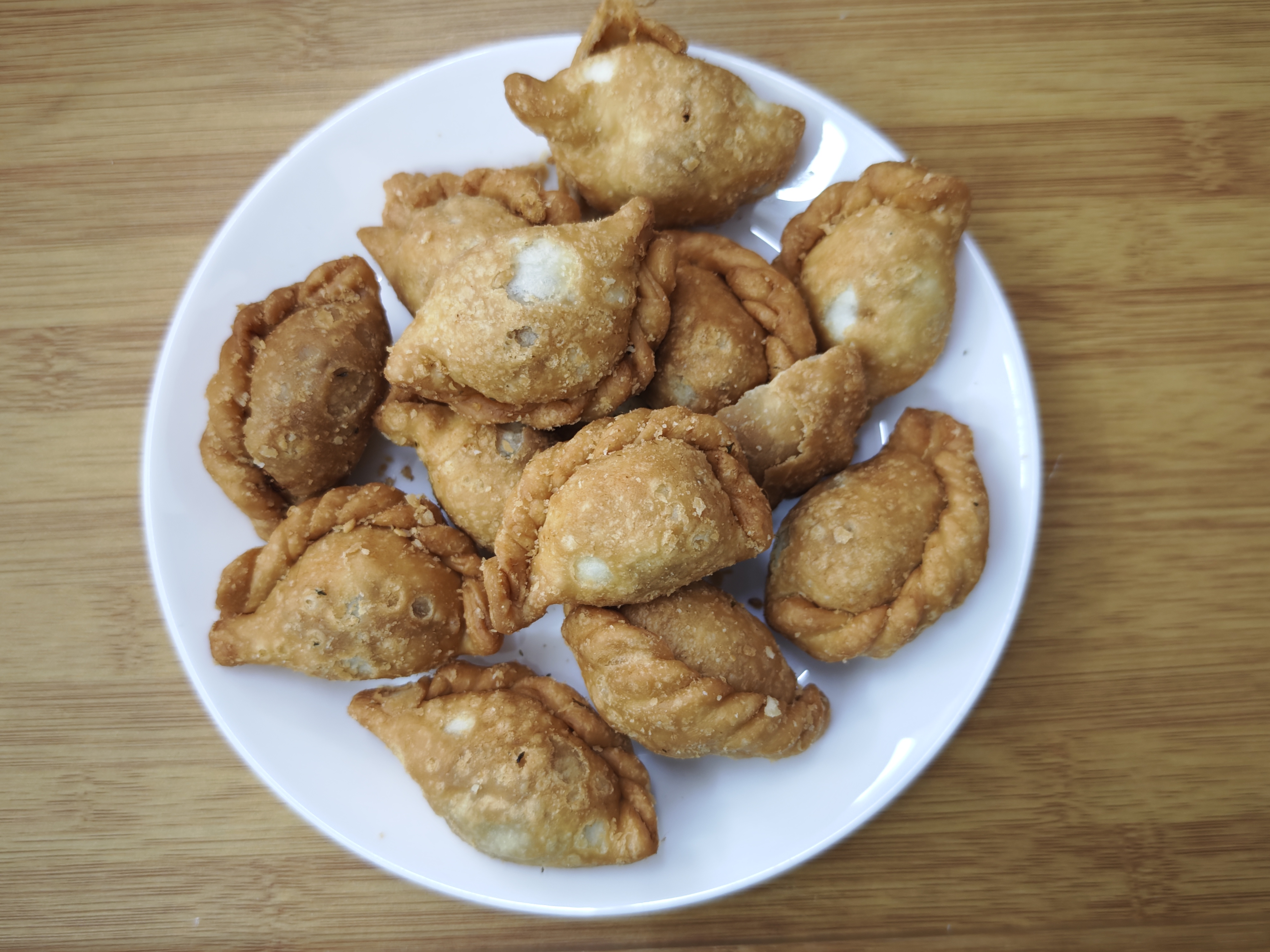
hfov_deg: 52.6
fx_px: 1284
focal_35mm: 35
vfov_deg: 40.7
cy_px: 476
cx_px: 635
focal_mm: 8.72
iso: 320
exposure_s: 1/50
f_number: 1.63
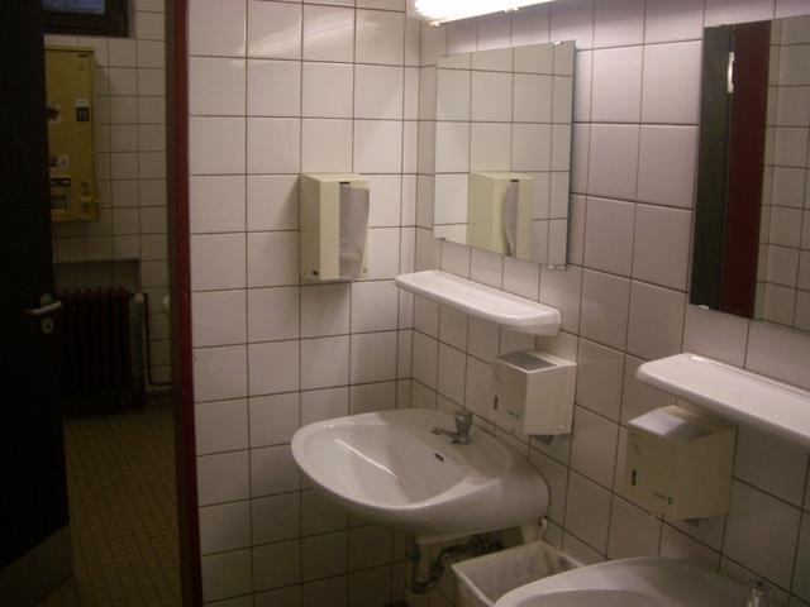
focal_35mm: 35
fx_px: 819
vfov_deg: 40.7
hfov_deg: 52.6
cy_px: 304
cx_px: 405
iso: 100
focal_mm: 5.8
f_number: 2.6
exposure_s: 1/80
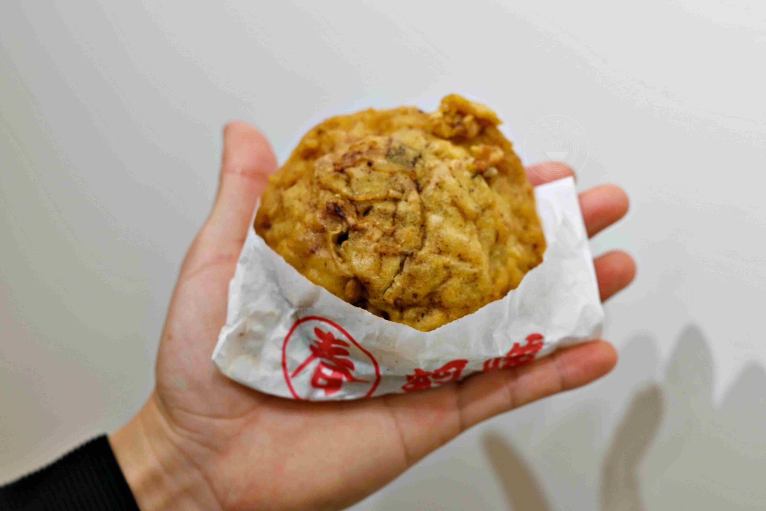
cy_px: 256
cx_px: 383
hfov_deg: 27.0
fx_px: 1596
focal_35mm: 75
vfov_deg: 18.2
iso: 125
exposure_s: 1/100
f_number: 3.2
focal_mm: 50
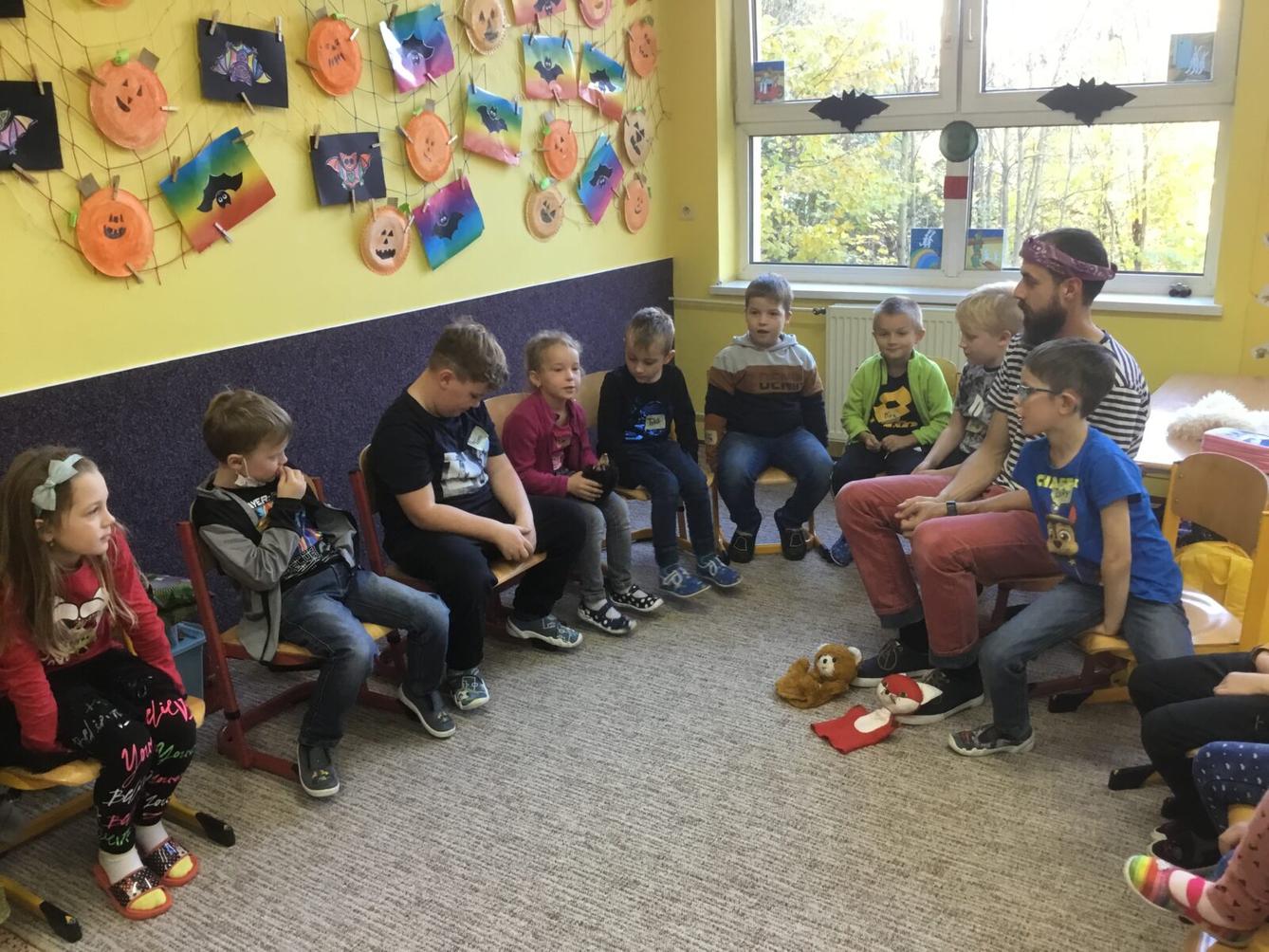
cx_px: 634
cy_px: 476
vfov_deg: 45.5
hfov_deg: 58.3
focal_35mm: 31
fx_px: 1137
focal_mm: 3.3
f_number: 2.4
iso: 100
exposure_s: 1/33
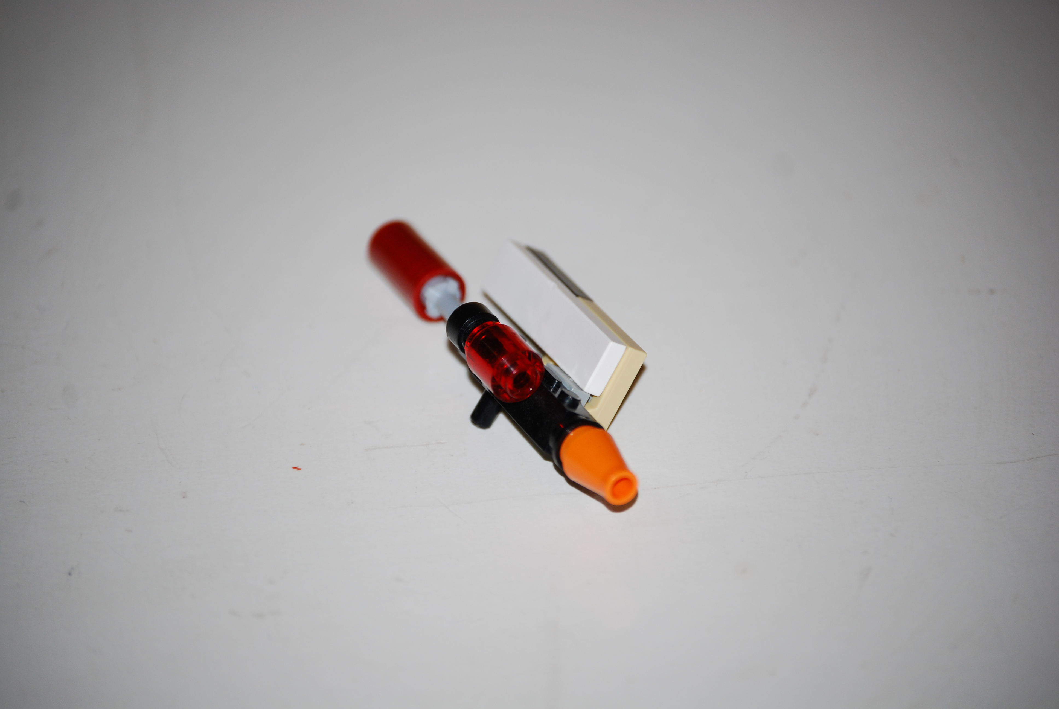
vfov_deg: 8.2
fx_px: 4948
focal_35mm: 168
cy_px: 354
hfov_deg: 12.2
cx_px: 530
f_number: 5
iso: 200
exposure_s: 1/60
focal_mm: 112
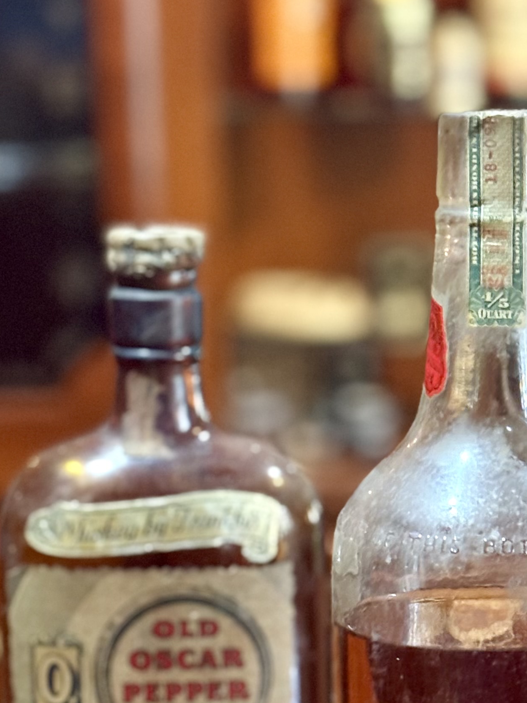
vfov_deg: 15.5
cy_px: 621
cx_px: 474
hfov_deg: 11.7
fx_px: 2558
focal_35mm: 126
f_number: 1.6
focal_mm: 5.96
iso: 320
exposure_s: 1/20
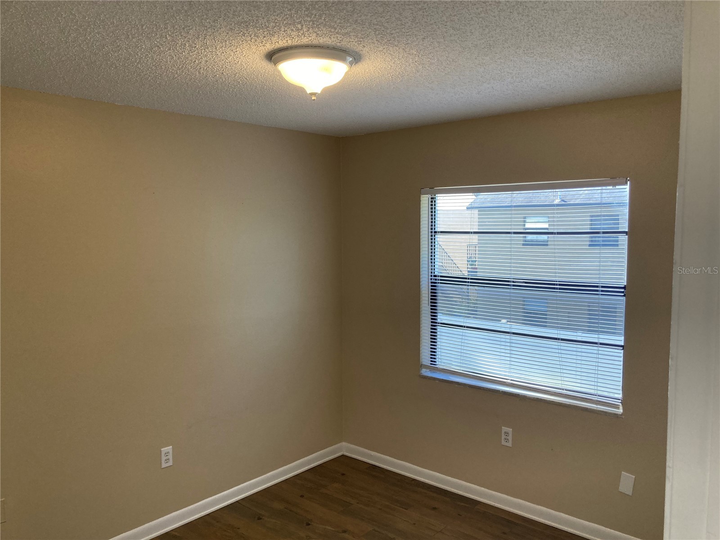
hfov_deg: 63.4
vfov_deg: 49.7
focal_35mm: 28
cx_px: 360
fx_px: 582
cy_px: 270
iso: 80
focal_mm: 3.99
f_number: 1.8
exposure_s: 1/120
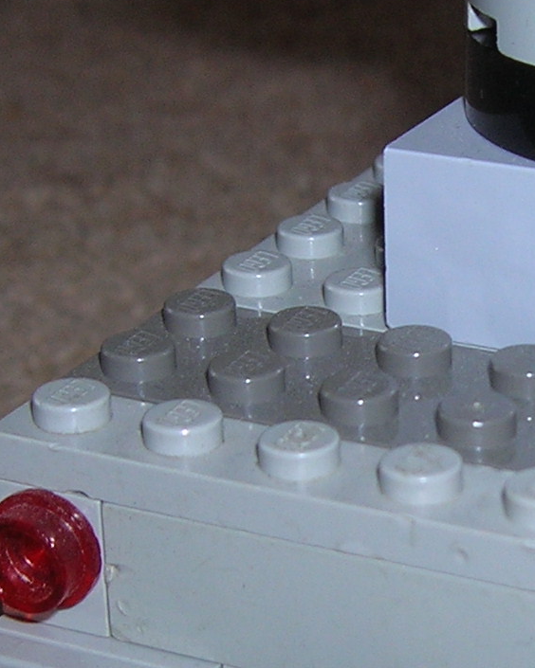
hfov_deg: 12.5
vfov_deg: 15.8
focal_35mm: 122
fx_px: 2415
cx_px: 544
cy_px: 376
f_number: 2.9
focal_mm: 5.7
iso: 50
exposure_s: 1/60.1
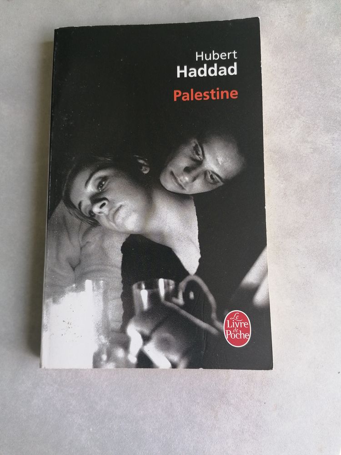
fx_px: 355
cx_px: 170
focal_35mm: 27
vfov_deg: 65.3
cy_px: 228
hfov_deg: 51.4
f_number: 1.8
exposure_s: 1/100
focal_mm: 4.75
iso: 80
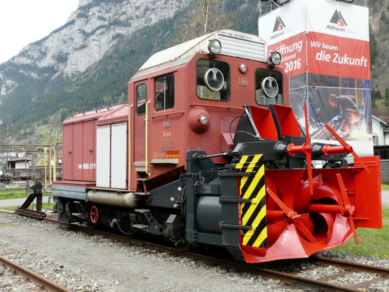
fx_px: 472
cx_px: 232
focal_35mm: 42
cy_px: 141
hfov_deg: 44.6
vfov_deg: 34.4
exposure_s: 1/200
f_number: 4.5
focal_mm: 5.7
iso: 100
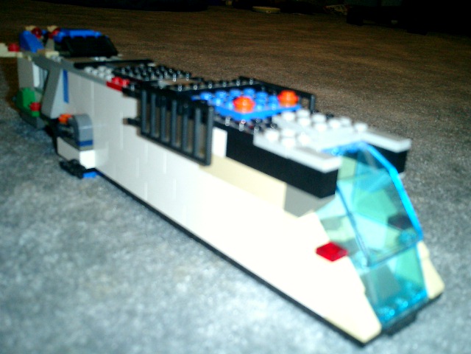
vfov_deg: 39.7
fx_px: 490
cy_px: 177
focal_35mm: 36
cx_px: 236
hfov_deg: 51.4
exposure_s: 1/30
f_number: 3.2
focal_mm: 7.5
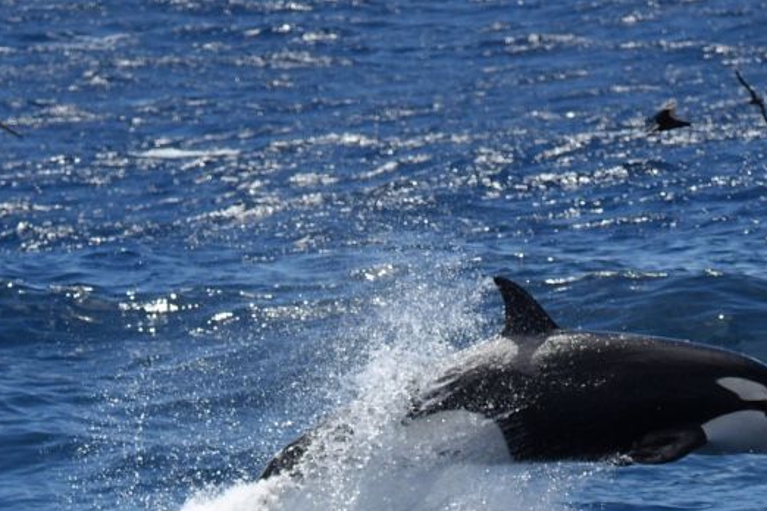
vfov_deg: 6.0
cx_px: 548
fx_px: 4900
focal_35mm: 230
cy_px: 390
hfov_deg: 8.9
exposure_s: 1/8000
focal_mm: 150
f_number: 5
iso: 640
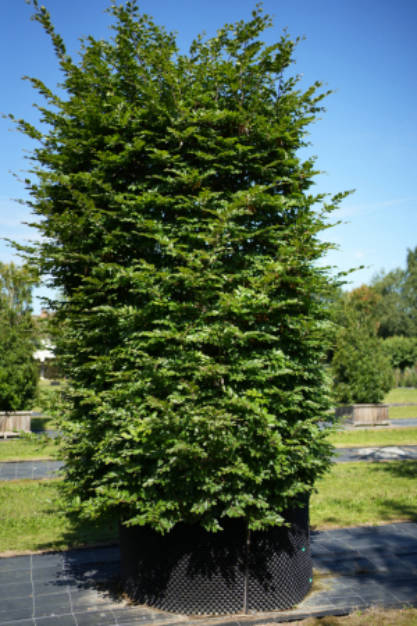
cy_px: 313
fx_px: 608
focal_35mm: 35
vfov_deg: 54.4
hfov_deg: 37.9
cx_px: 208
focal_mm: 35
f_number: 1.8
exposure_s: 1/8000
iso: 400
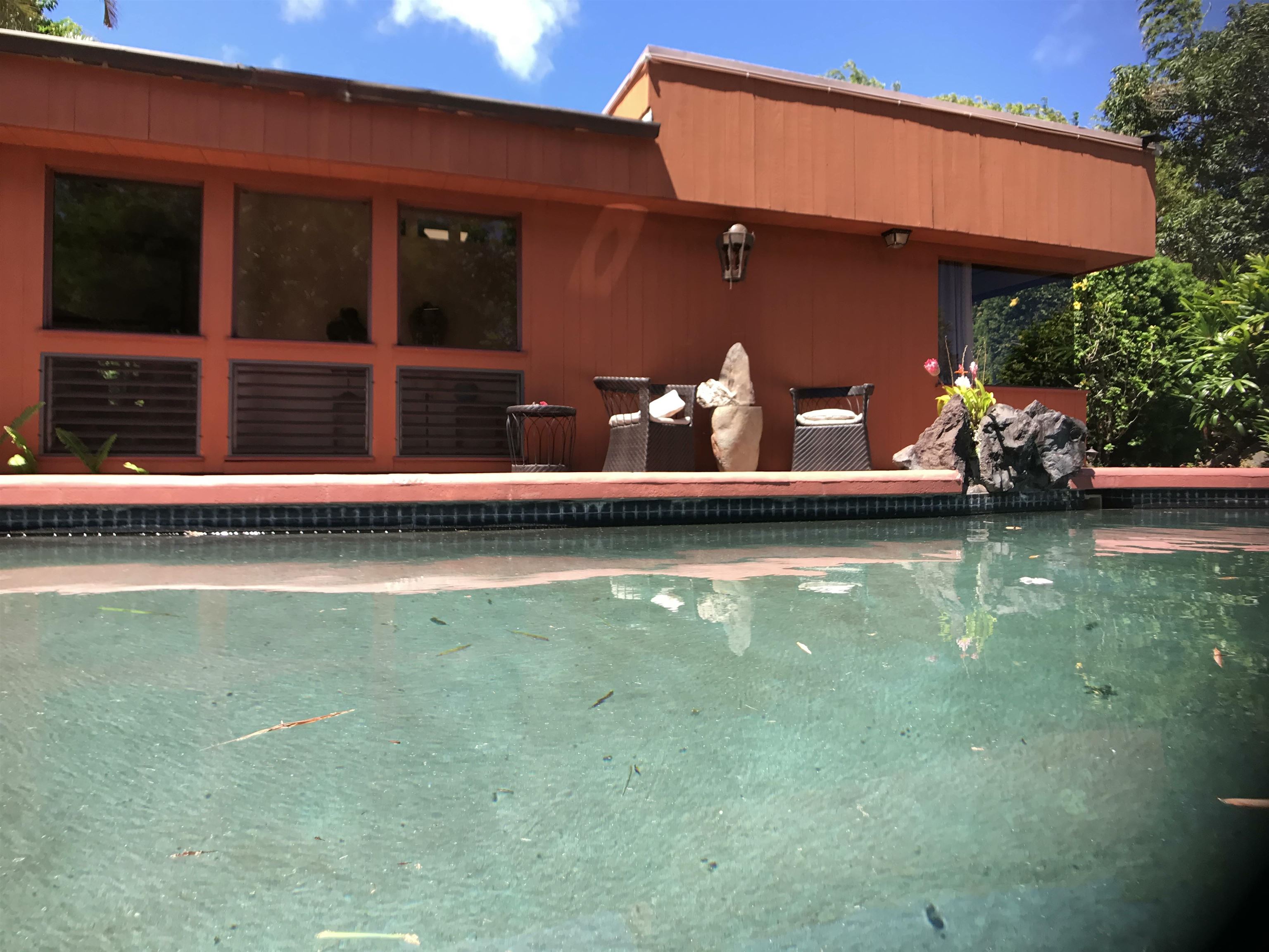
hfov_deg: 63.4
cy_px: 476
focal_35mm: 28
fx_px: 1026
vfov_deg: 49.7
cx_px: 634
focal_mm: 3.99
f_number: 1.8
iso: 20
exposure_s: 1/651
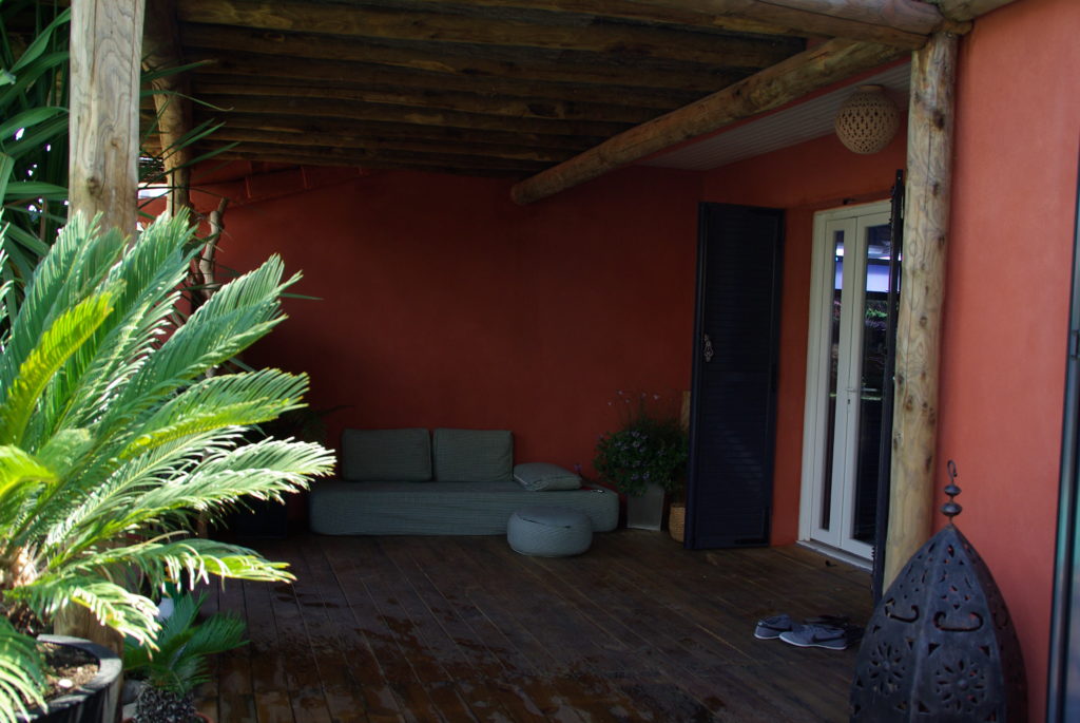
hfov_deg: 53.1
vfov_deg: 37.0
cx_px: 540
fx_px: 1081
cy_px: 362
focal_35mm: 36
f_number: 5.6
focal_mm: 24
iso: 200
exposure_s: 1/90
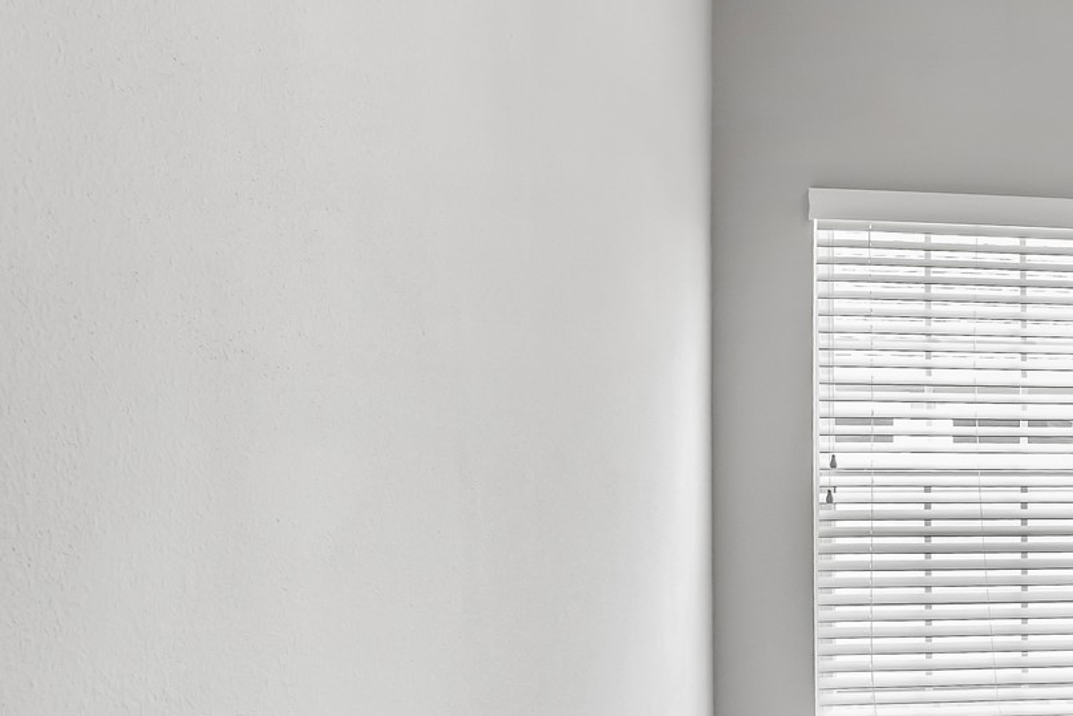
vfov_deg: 29.3
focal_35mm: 44
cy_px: 612
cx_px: 1305
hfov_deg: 34.7
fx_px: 1322
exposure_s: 1/1250
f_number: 8
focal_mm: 11
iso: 500
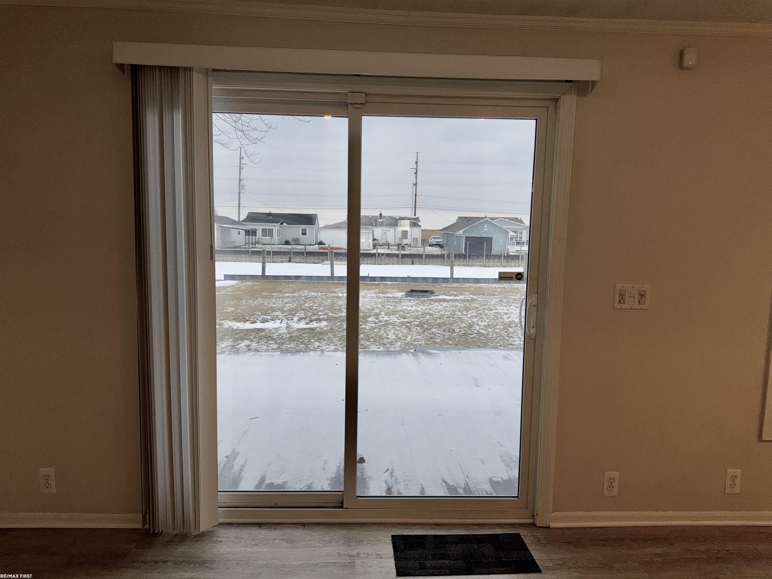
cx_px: 386
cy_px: 290
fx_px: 535
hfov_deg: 71.6
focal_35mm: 24
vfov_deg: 56.8
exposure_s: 1/1025
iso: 50
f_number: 1.78
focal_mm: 6.76
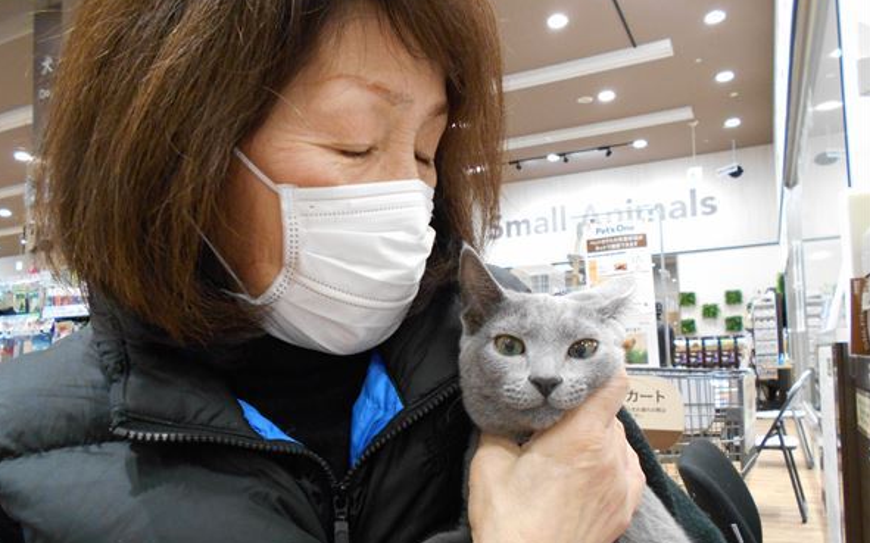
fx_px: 664
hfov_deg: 66.5
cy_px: 318
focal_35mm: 28
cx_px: 431
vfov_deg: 44.3
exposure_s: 1/30
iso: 400
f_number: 3.2
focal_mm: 4.6
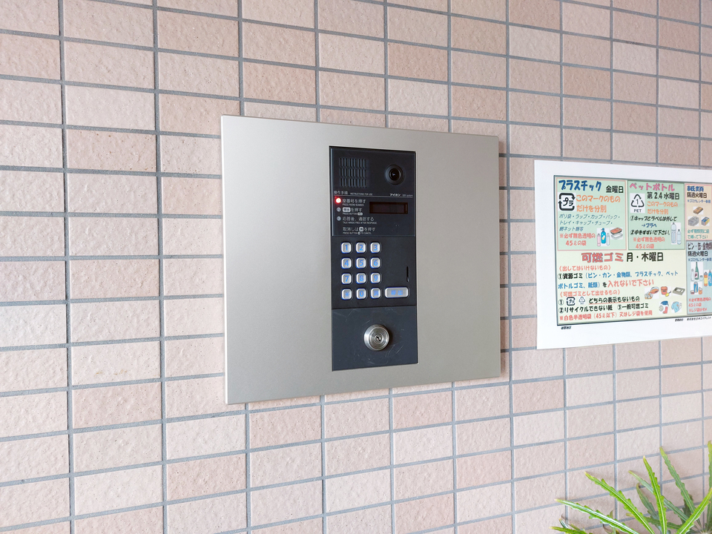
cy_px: 267
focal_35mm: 24
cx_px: 356
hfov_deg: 71.6
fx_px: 494
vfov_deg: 56.8
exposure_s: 1/24
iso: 80
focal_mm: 5.23
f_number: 1.8
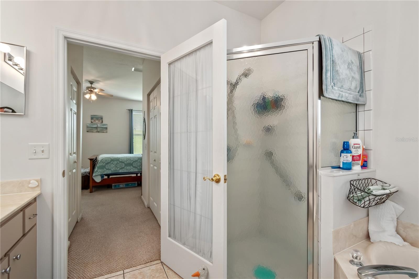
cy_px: 140
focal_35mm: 15
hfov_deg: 100.4
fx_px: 175
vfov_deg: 77.3
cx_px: 210
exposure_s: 1/4
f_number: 9
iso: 250
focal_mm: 10
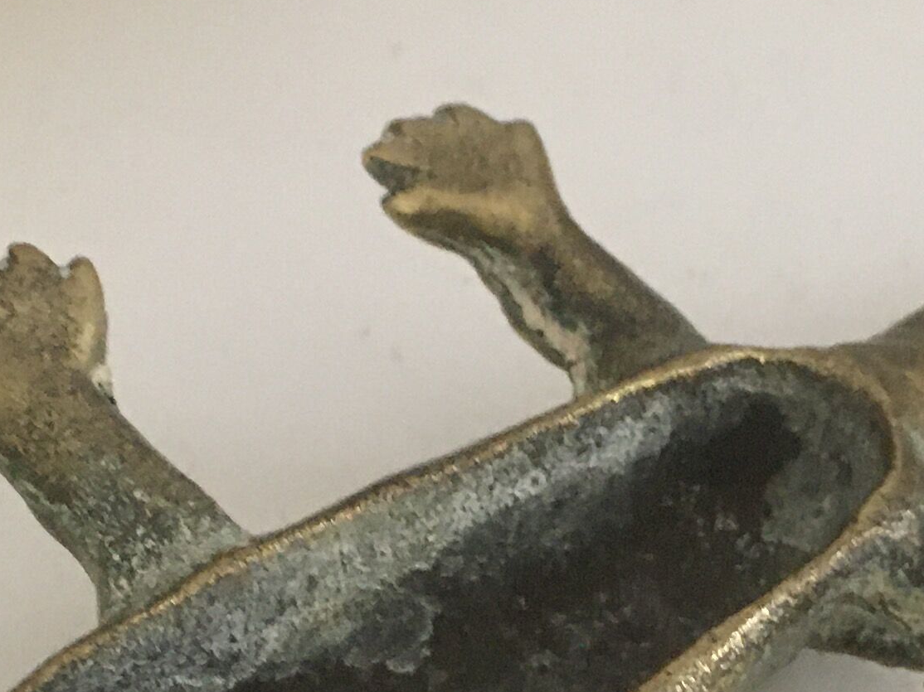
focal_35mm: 105
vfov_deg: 13.8
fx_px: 2802
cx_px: 460
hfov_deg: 18.7
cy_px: 737
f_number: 2.2
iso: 200
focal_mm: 4.15
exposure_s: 1/20
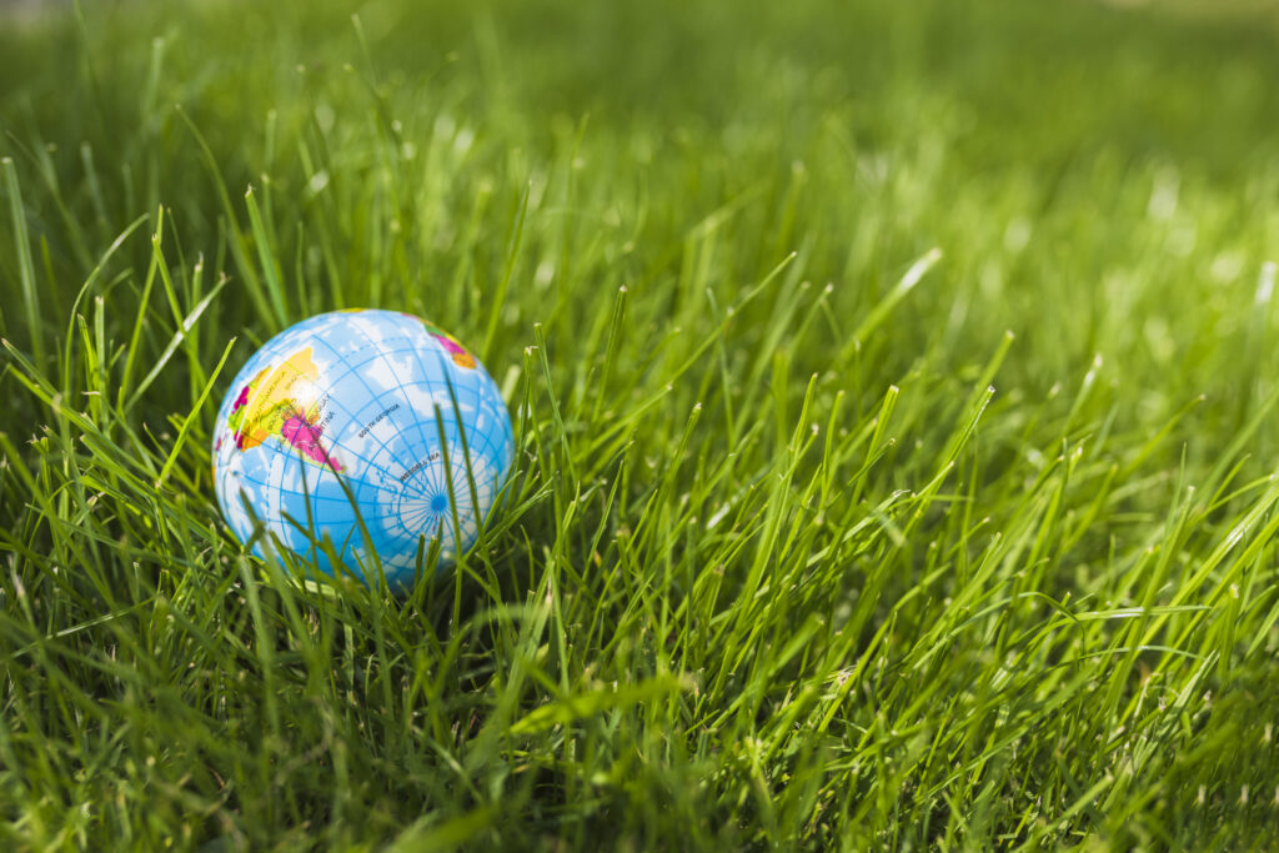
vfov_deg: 37.9
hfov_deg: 54.4
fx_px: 1244
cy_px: 426
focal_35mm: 35
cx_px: 640
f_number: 3.2
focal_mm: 35
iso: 200
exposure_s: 1/500
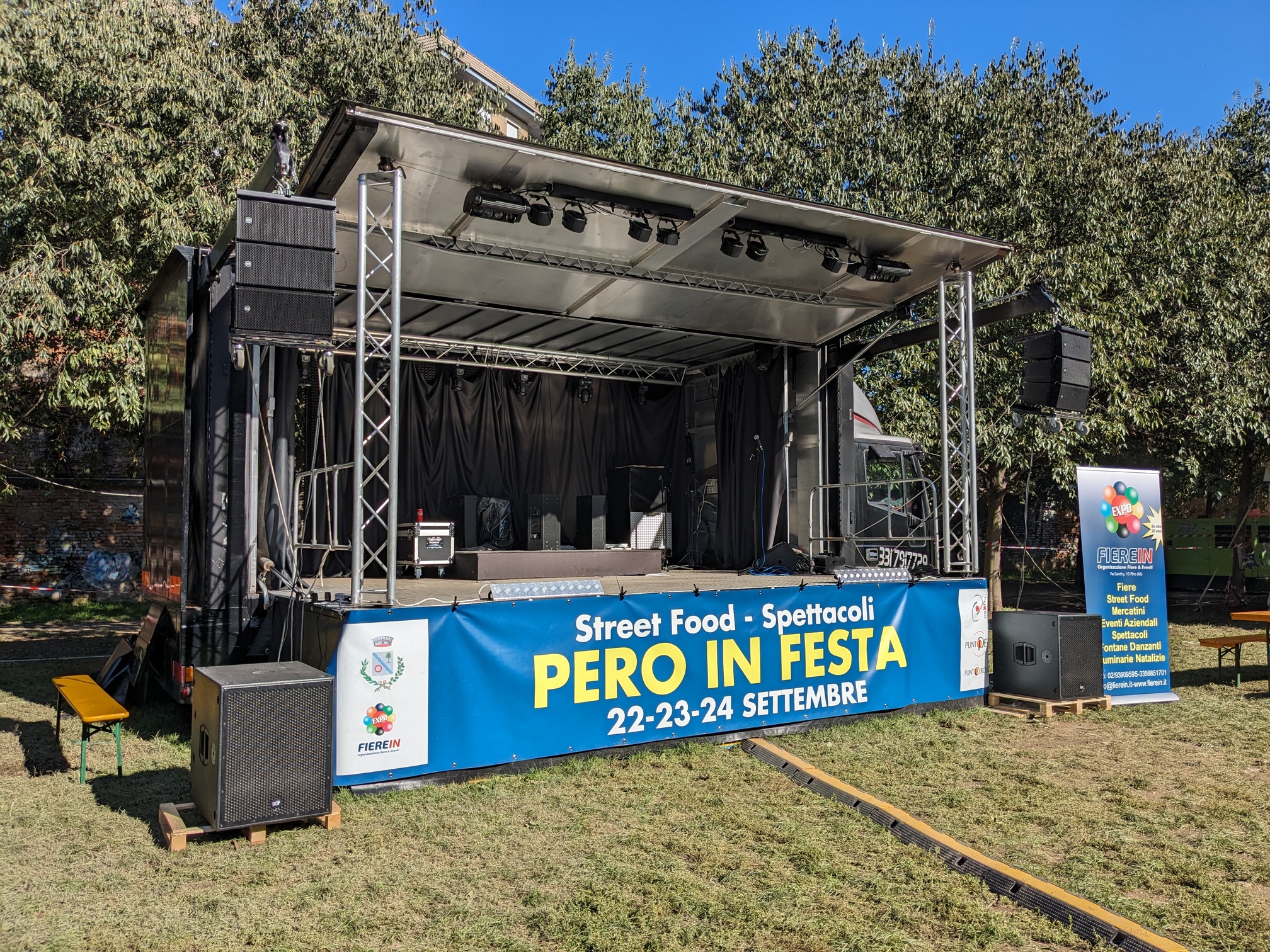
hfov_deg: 65.3
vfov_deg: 51.4
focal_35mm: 27
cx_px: 635
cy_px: 476
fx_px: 991
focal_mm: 4.38
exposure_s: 1/4673
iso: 55
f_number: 1.73
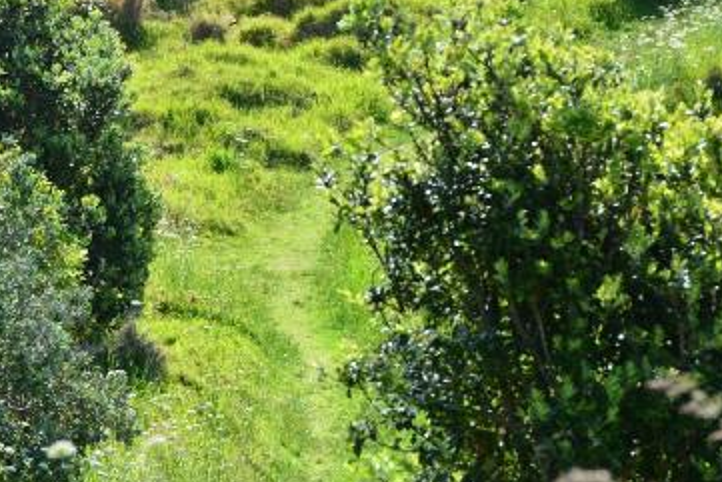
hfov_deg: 4.6
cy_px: 260
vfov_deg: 3.1
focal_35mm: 443
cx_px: 92
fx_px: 8888
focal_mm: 200
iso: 250
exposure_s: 1/320
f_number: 9
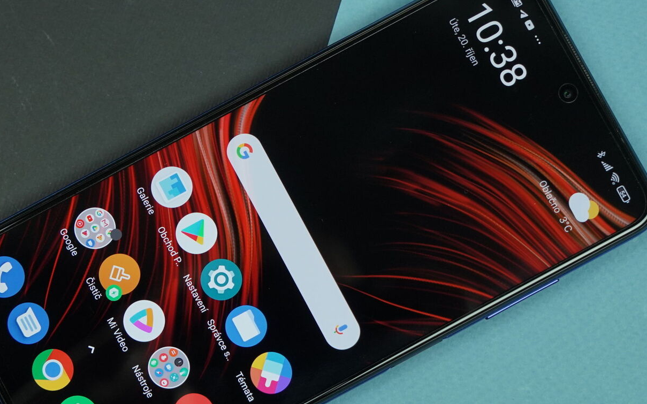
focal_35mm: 68
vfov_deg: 19.1
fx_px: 1199
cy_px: 247
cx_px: 305
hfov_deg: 30.2
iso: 1250
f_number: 5.6
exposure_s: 1/320
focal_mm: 42
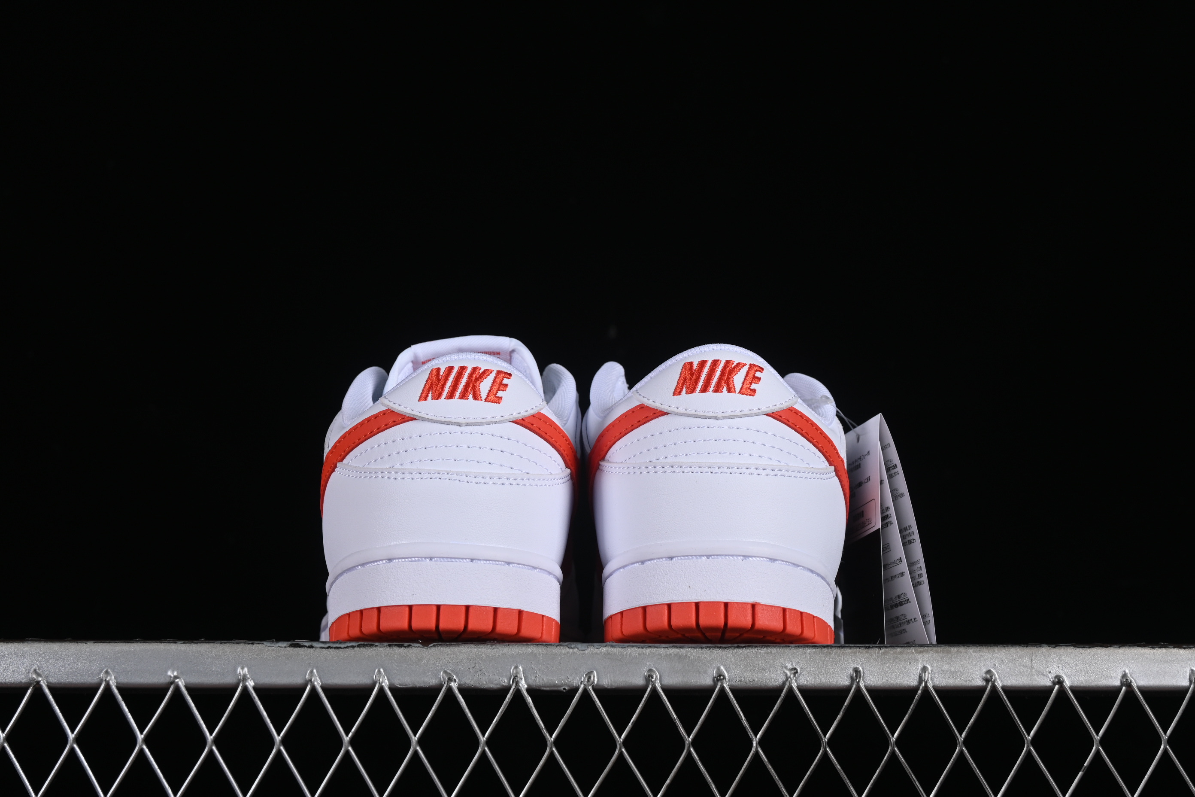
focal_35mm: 75
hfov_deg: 27.0
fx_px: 2489
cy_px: 398
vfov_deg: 18.2
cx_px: 598
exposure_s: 1/125
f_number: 8
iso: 160
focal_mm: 50
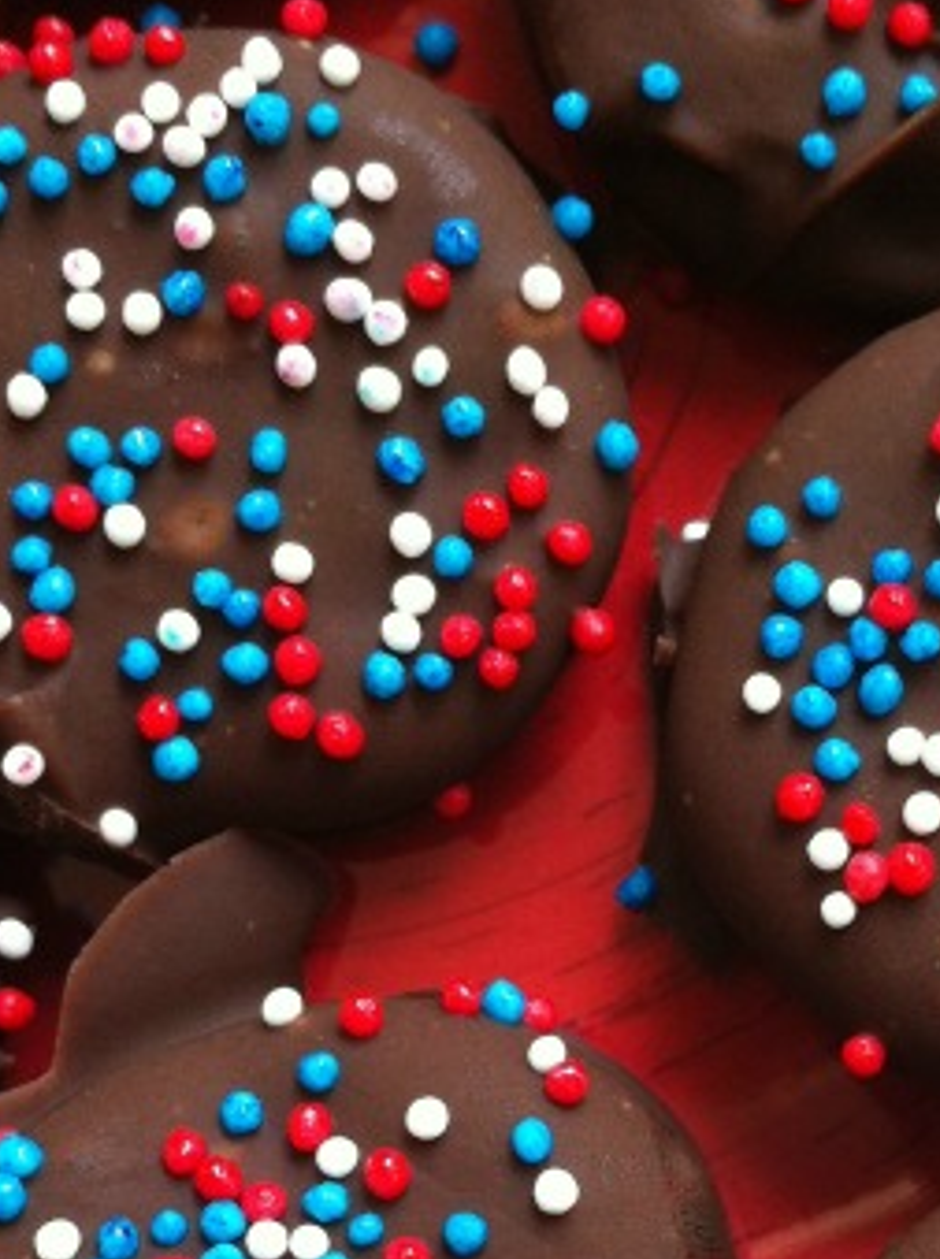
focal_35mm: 83
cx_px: 777
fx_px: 3015
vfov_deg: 22.9
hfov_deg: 17.5
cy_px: 1161
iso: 100
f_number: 2.8
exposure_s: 1/15
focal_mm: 3.85
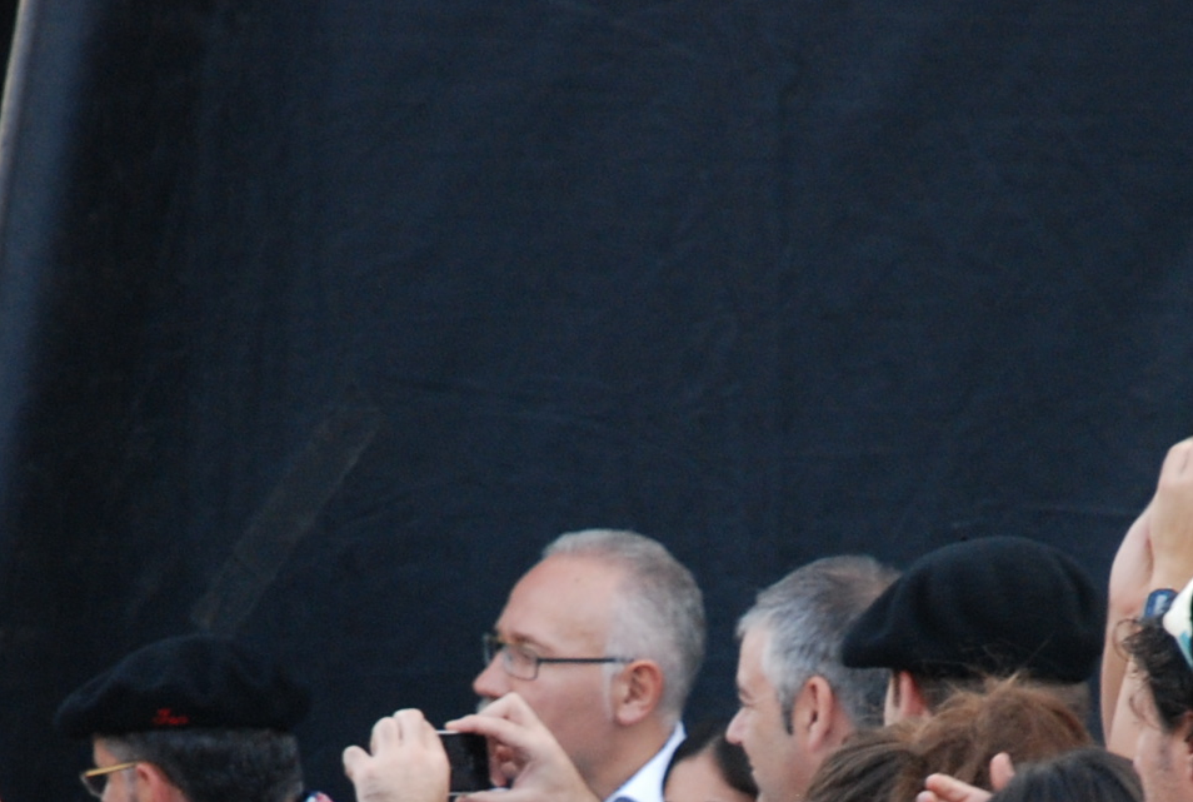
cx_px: 668
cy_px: 988
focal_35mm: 615
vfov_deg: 2.2
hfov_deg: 3.3
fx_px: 20412
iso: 400
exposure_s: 1/100
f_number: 5.6
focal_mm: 135
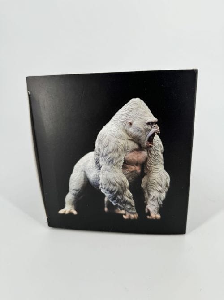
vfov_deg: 71.7
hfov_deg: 56.7
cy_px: 150
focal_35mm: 24
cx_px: 112
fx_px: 208
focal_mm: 6.76
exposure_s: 1/938
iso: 80
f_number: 1.78
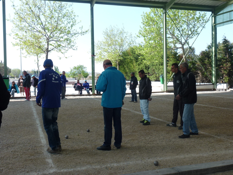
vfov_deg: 39.7
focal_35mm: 36
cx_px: 116
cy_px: 88
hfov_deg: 51.4
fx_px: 242
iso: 100
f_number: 4
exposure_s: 1/250
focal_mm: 6.4
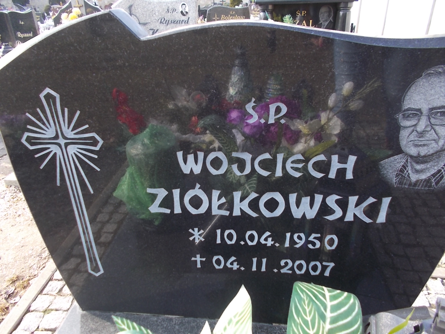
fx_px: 334
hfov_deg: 67.3
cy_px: 167
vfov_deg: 53.1
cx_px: 222
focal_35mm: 26
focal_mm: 4.6
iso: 80
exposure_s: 1/100
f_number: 3.2
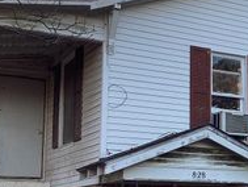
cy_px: 144
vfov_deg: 17.9
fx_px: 588
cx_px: 256
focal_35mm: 82
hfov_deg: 22.8
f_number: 2.4
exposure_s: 1/120
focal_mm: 3.3
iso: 25
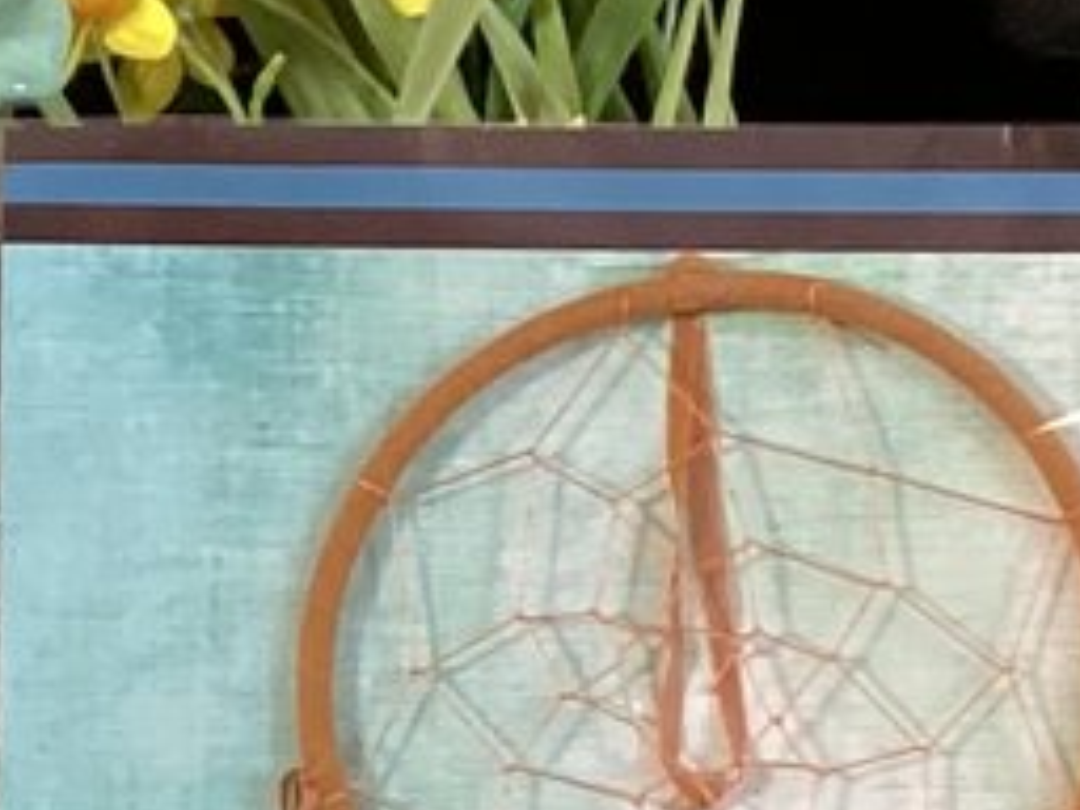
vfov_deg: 8.1
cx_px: 40
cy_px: 724
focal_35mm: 183
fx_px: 5709
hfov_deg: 10.7
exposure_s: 1/50
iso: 160
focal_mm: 3.3
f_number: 2.4
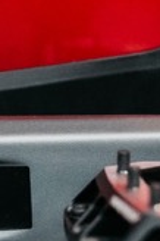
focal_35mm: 268
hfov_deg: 5.1
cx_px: -32
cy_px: 79
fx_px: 1791
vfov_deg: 7.7
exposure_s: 1/125
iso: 1600
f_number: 2.8
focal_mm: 34.4
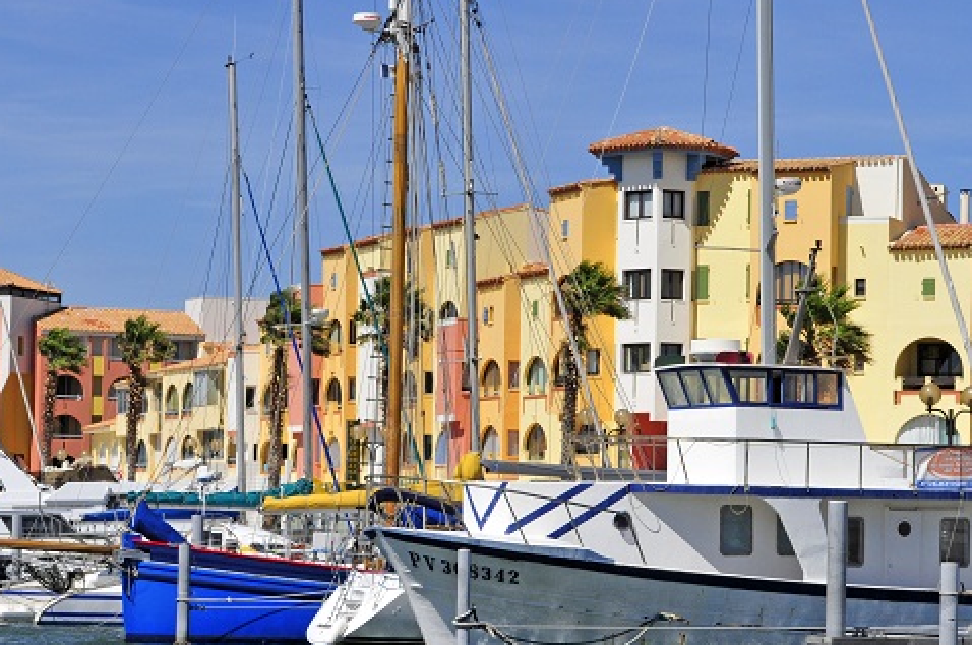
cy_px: 411
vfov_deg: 11.3
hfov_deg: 17.0
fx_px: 3254
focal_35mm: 121
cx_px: 427
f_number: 11
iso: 400
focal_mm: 55
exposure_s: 1/750
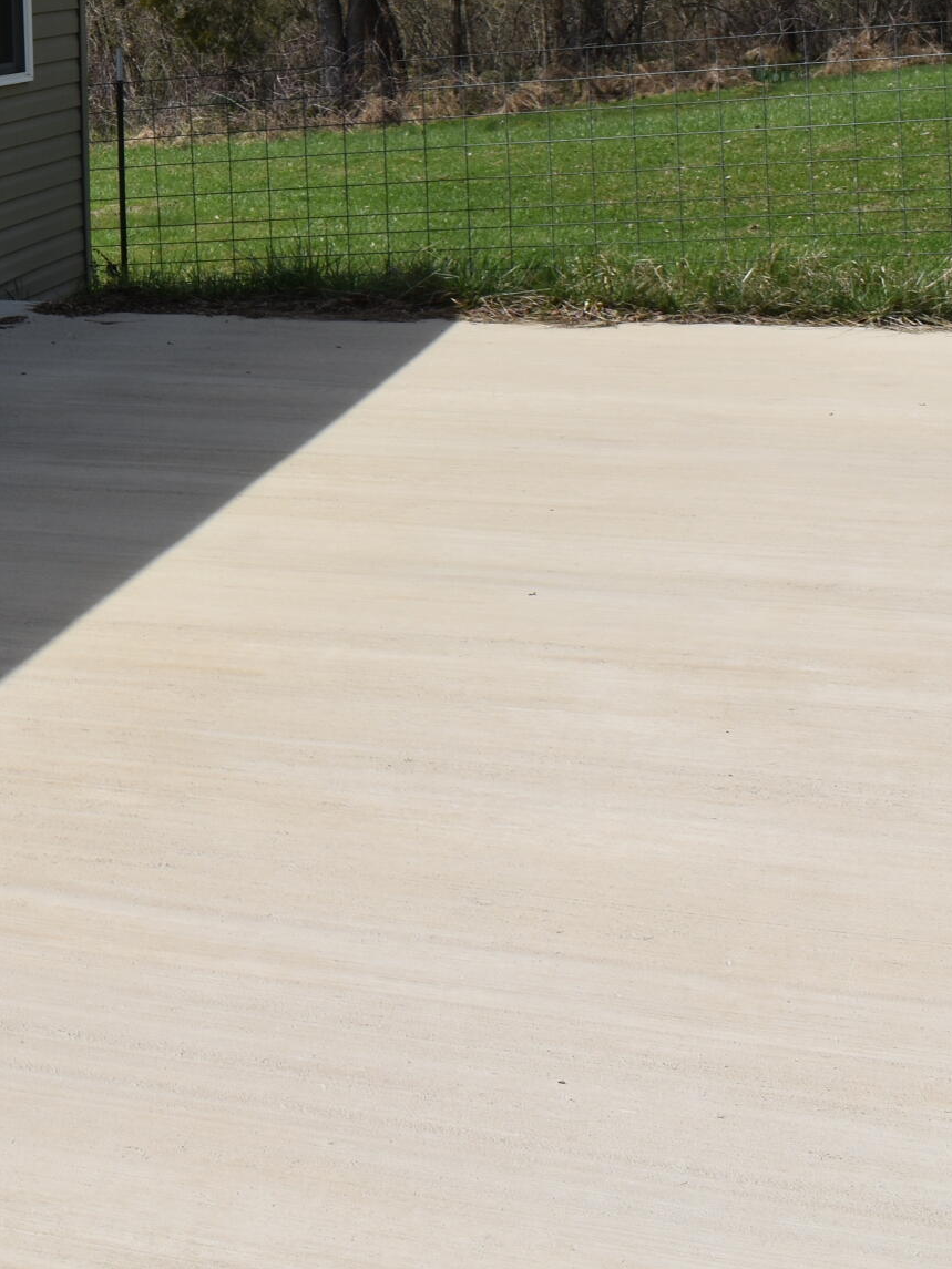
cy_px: 180
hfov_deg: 20.2
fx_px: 2493
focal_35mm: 68
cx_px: -202
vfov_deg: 27.7
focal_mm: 18
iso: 100
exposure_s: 1/200
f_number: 10
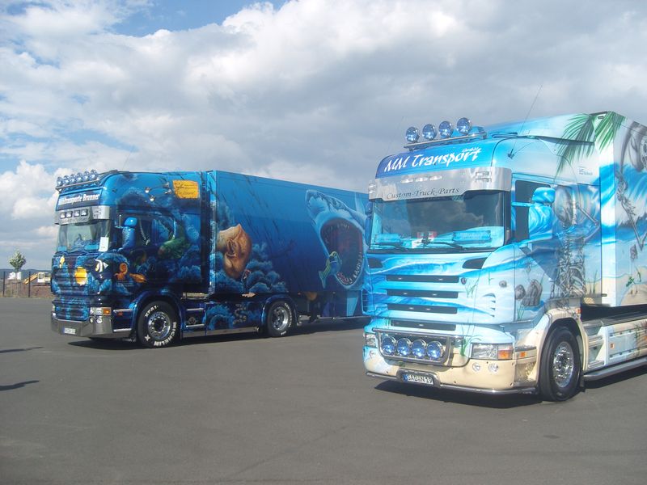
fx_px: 635
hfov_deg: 54.0
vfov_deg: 41.8
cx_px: 324
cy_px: 242
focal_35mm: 34
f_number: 7
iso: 100
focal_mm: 7.3
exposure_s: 1/320
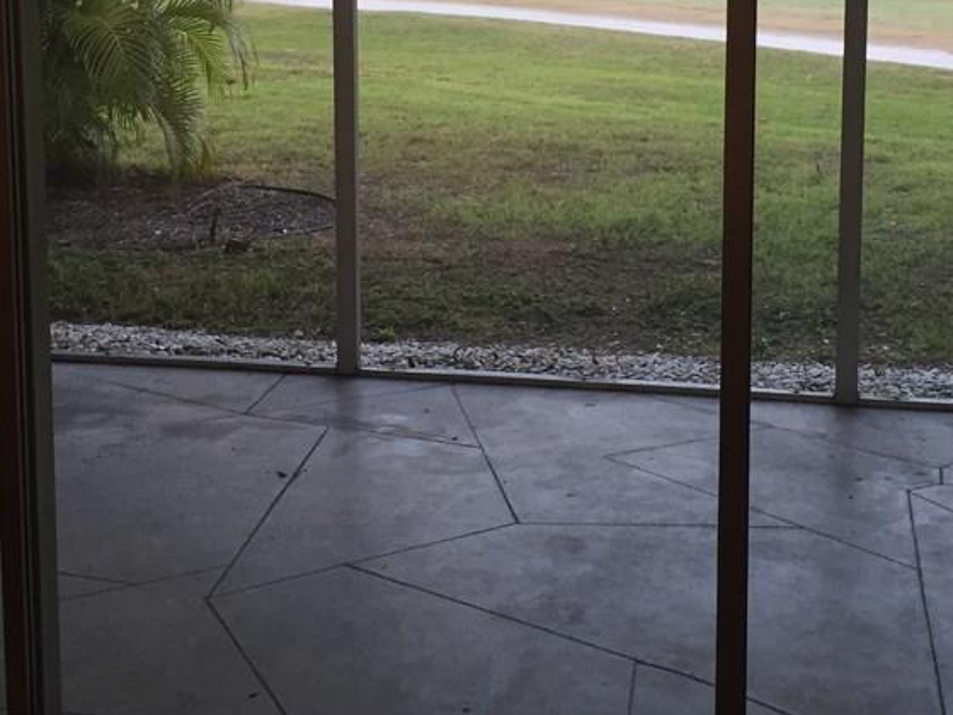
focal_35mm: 53
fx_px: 1459
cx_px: 585
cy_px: 104
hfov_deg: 36.0
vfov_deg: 26.8
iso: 50
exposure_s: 1/30
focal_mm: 4.15
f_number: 2.2
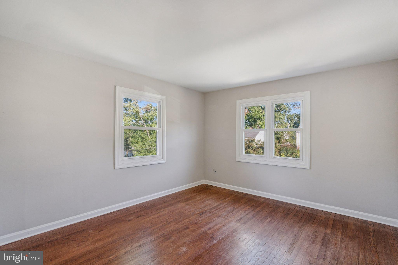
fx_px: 182
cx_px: 199
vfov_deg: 72.0
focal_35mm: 16
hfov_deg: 95.0
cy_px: 132
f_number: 7.1
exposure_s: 1/30
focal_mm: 11
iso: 200
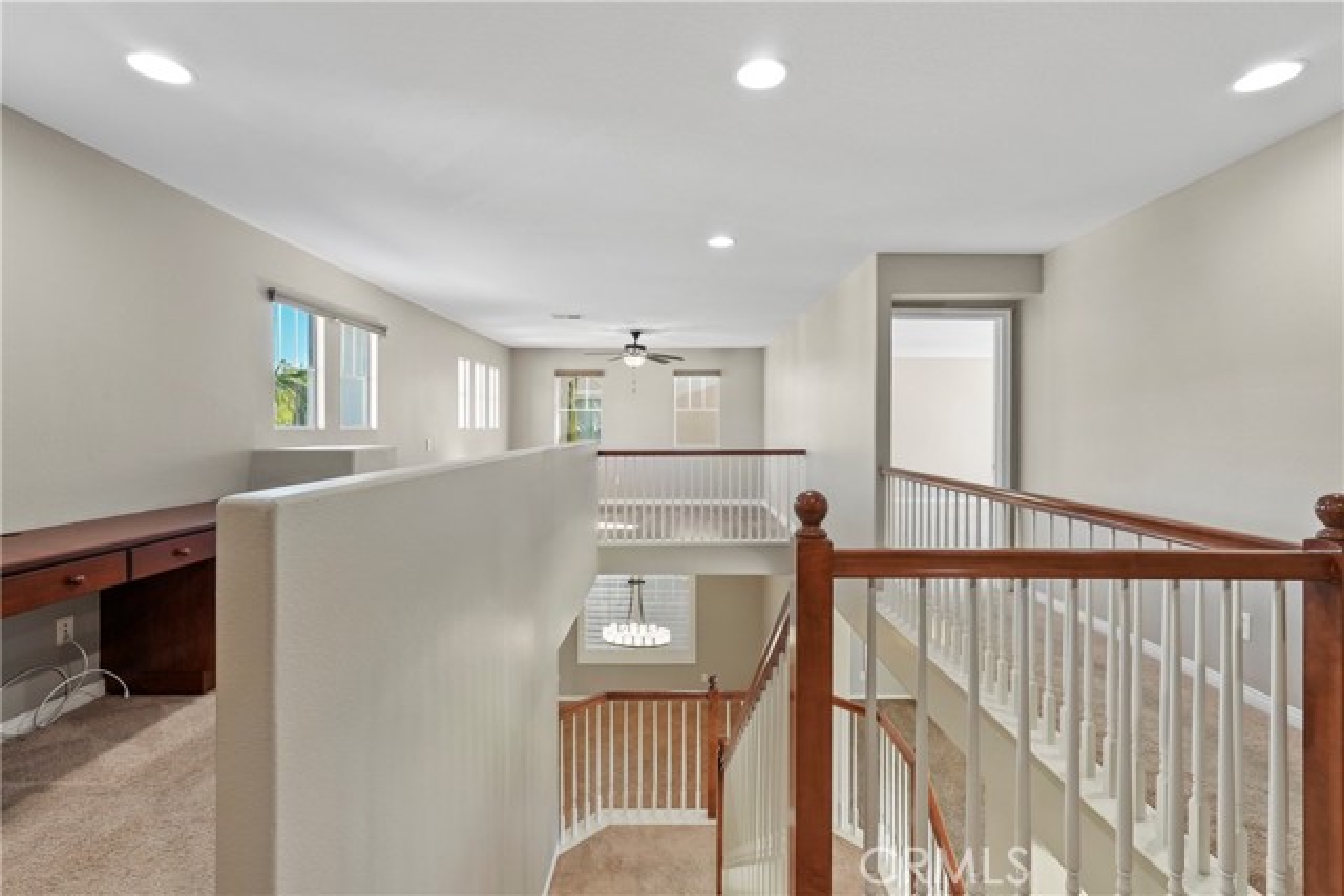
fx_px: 597
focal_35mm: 16
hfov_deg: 96.7
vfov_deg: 73.8
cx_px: 672
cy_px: 448
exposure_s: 1/15
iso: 800
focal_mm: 16
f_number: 5.6
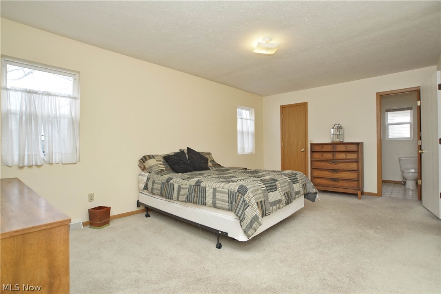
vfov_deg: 72.0
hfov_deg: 95.0
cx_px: 220
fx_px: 202
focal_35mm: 16
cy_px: 147
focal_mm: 11
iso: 800
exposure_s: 1/160
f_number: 4.5
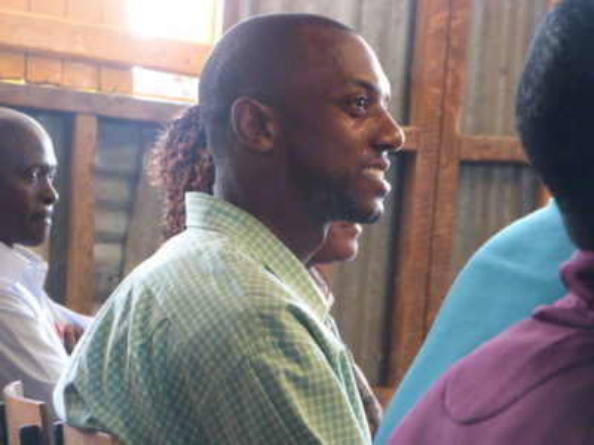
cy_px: 222
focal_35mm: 134
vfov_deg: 11.1
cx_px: 297
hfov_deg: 14.7
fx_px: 2299
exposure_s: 1/30
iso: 1600
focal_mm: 24.2
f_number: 3.6
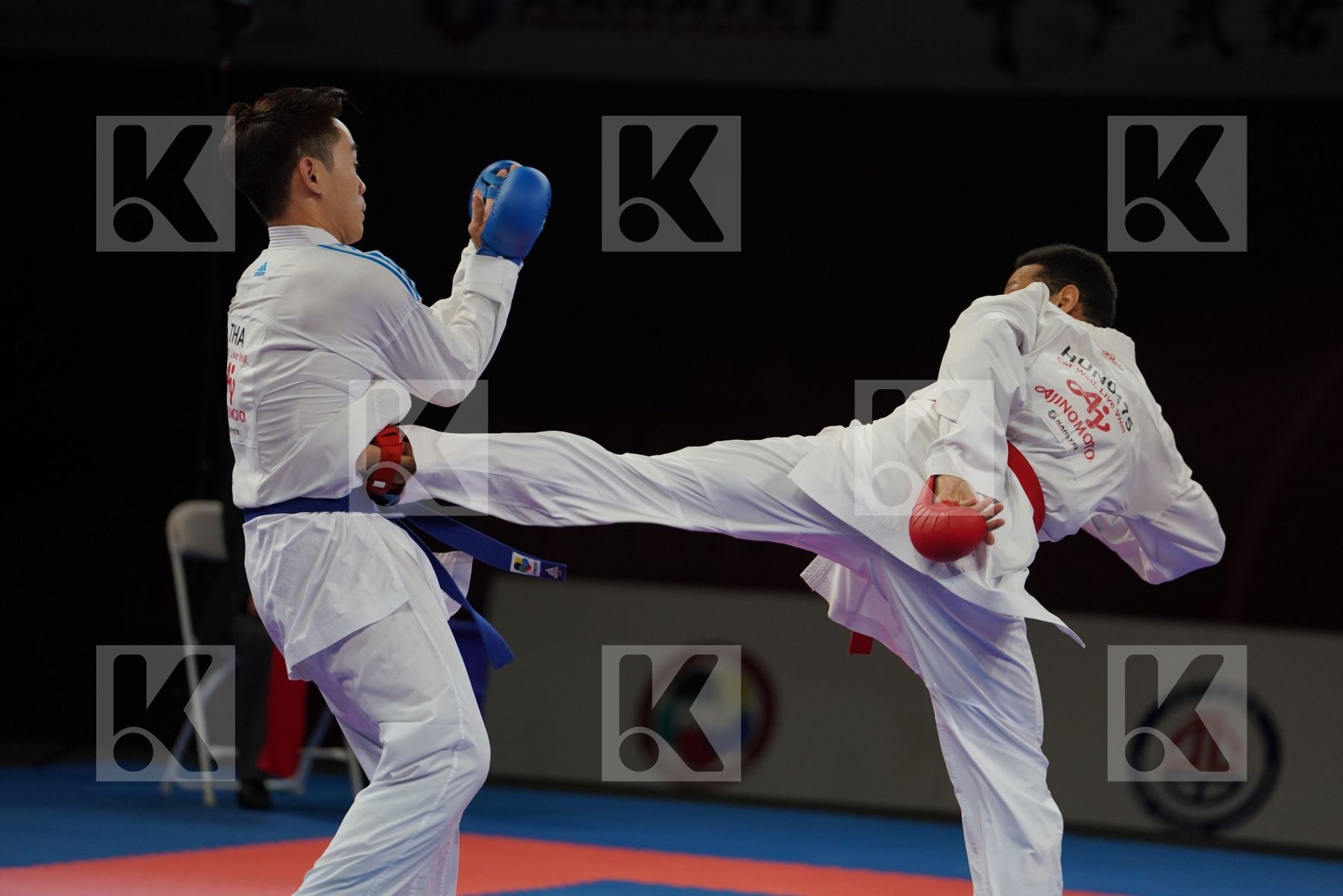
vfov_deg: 7.5
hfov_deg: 11.2
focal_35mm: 184
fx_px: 6864
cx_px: 672
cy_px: 448
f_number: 2.8
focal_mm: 184
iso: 1000
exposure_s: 1/1000
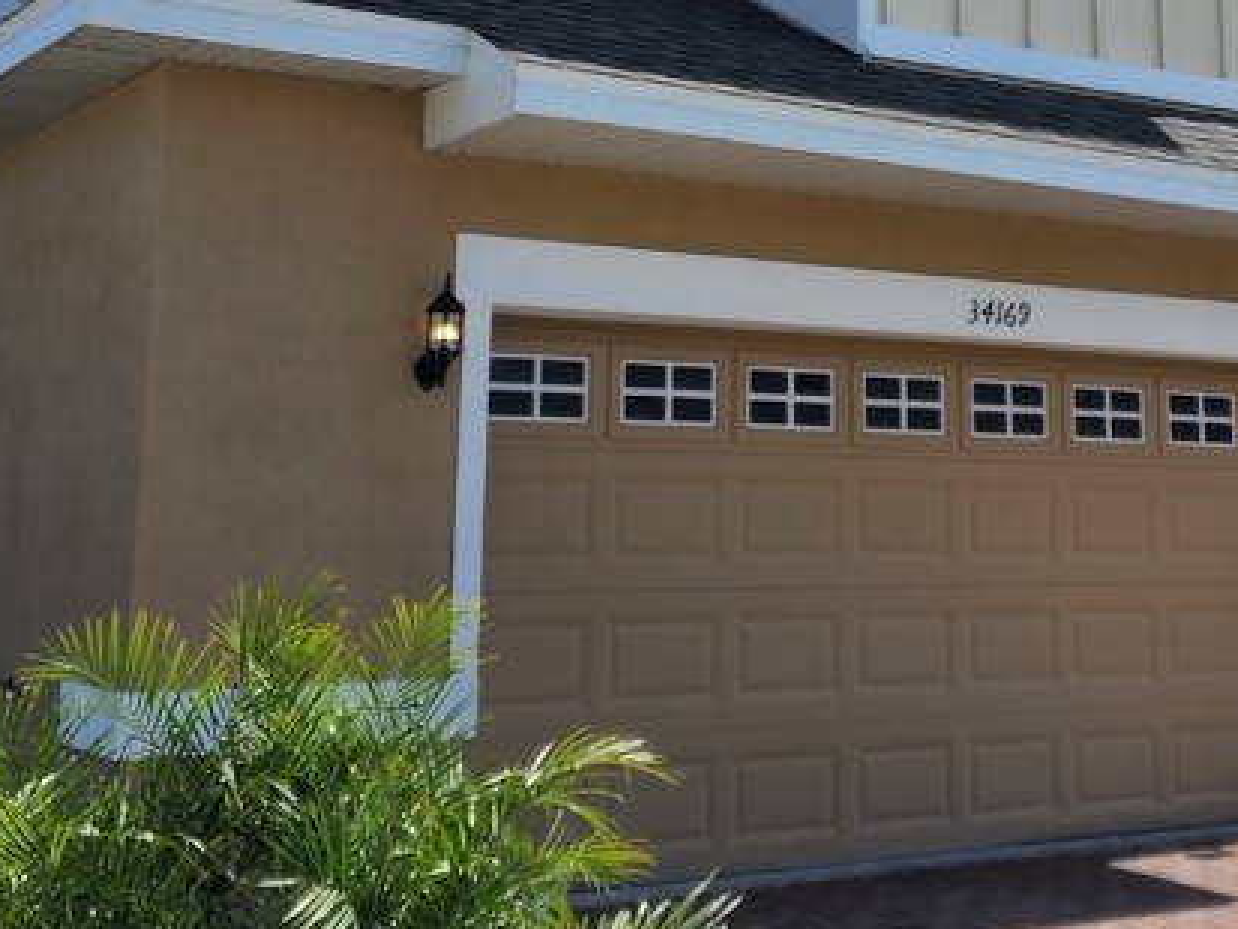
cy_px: 120
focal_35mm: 57
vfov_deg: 25.0
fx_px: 2039
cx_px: 734
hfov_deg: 33.7
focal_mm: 6.4
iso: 12
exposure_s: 1/1232
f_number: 1.8
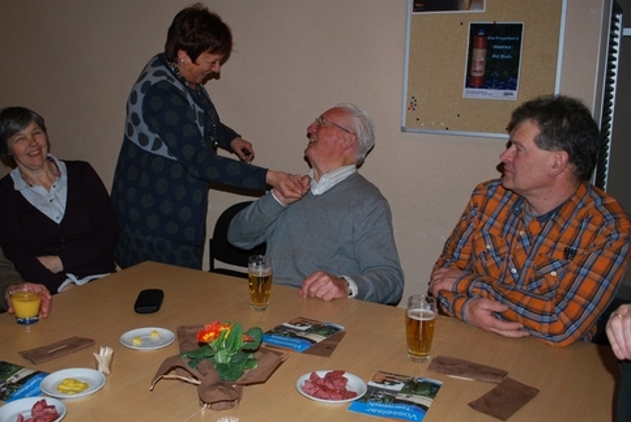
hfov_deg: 47.1
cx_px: 255
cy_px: 207
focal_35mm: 41
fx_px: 719
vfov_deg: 32.7
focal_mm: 22
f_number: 4
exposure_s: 1/60
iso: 200
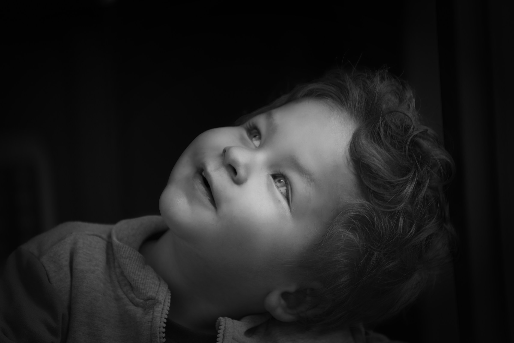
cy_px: 172
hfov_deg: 10.3
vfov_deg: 6.9
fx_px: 2856
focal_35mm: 200
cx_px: 257
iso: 200
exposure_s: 1/200
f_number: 4
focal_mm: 200
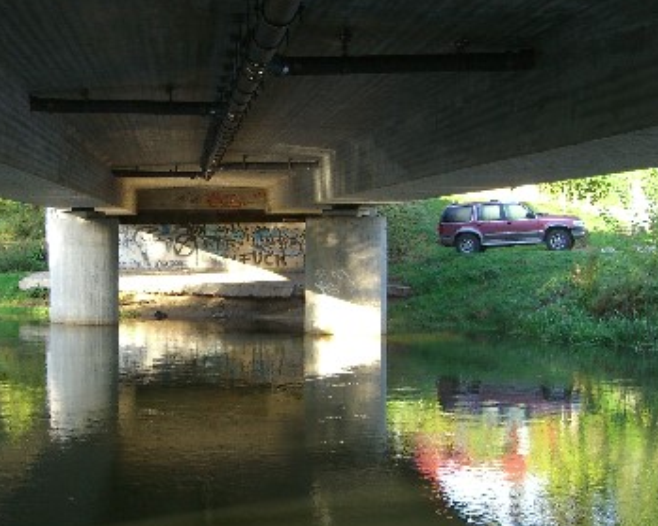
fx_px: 1207
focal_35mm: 62
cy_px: 271
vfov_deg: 24.6
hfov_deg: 30.2
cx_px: 206
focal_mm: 7.9
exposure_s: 1/125
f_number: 2.8
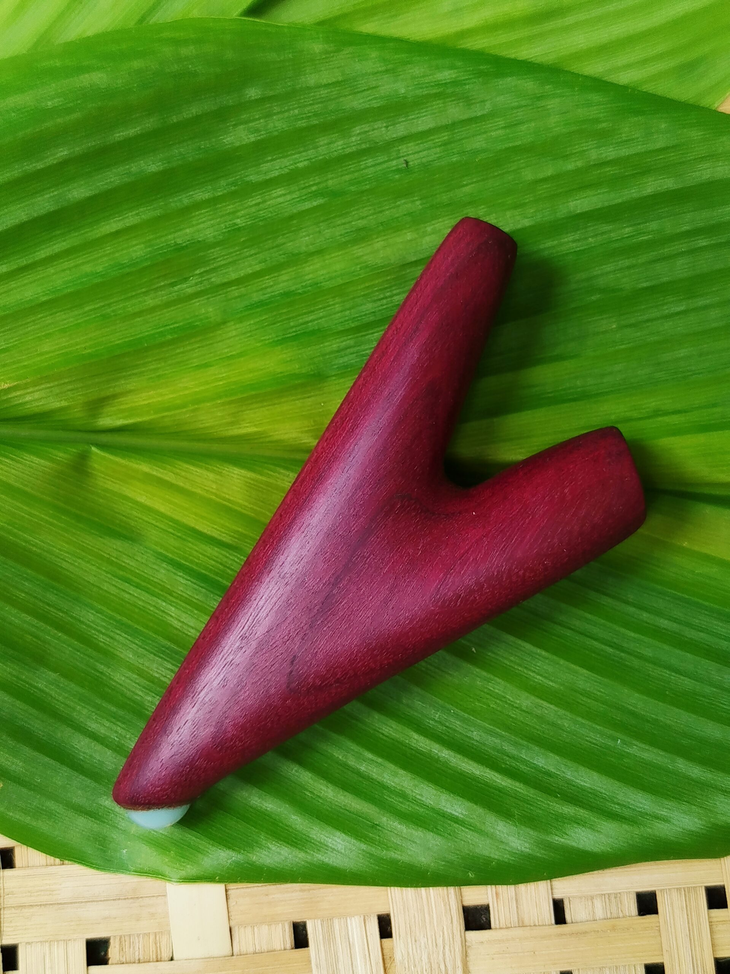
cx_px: 365
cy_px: 487
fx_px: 1350
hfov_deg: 30.3
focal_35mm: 48
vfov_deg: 39.7
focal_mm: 5.31
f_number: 1.7
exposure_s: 1/129
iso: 50
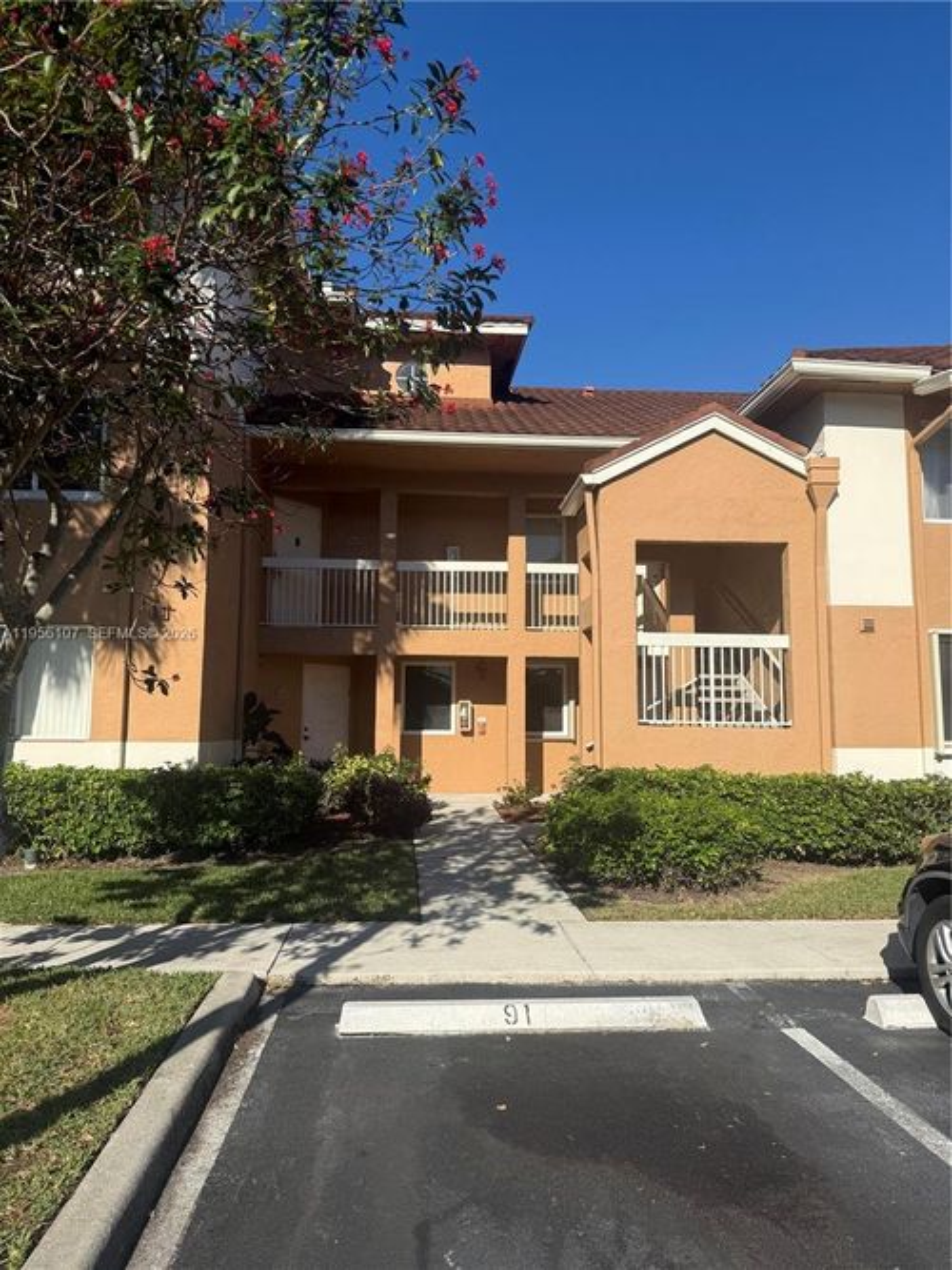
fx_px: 880
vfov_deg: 71.6
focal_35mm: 24
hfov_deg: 56.8
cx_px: 476
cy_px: 635
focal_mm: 6.76
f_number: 1.78
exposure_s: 1/5714
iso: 80
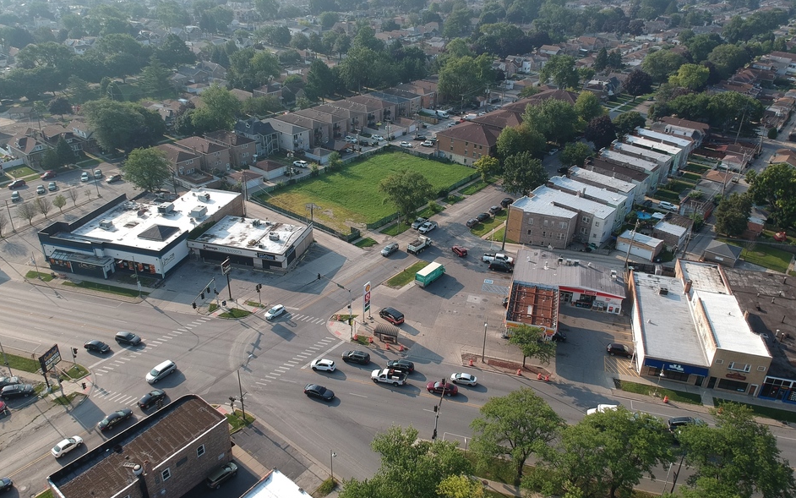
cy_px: 252
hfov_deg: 68.4
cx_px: 395
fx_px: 586
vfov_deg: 46.0
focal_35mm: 27
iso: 100
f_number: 2.6
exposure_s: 1/640
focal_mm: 4.49
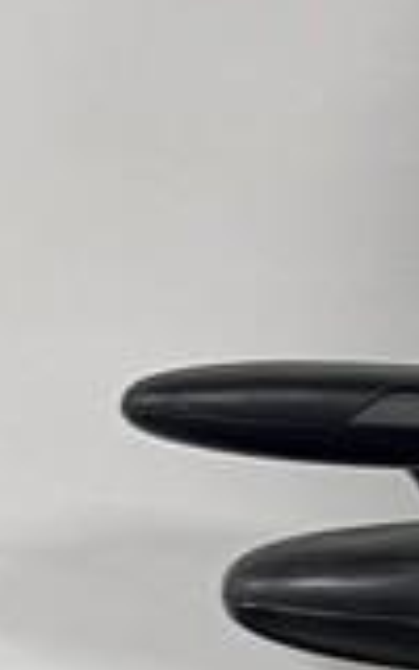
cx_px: 419
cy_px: 1001
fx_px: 3143
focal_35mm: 172
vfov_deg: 11.7
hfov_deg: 7.6
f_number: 1.6
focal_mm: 5.1
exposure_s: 1/50
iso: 64
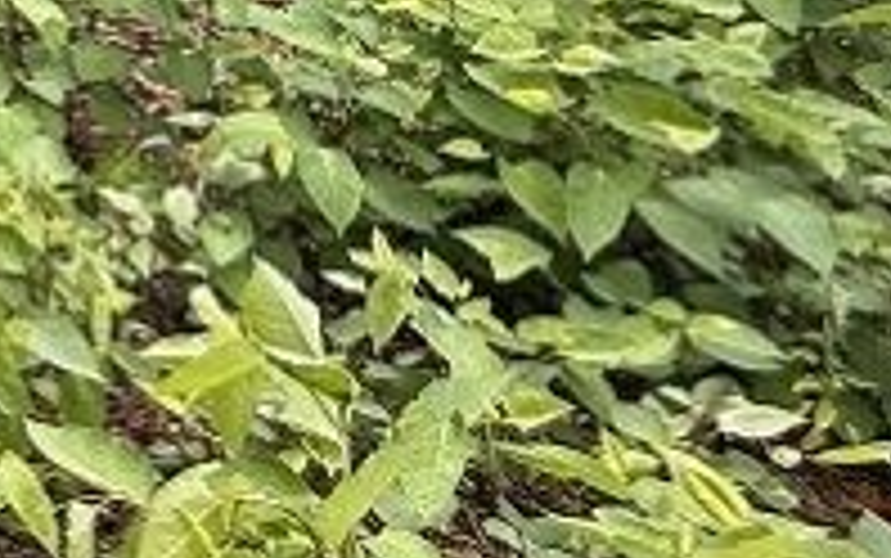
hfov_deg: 19.9
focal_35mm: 75
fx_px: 1822
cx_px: -720
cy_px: -621
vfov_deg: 14.1
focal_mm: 2.22
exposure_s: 1/411
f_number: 2.2
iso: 64
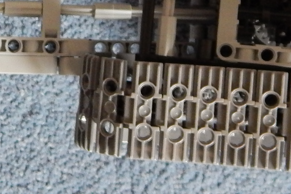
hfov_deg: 12.8
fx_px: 1277
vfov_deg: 8.6
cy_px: 1
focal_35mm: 158
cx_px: -35
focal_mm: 6.1
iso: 400
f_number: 3.3
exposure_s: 1/15
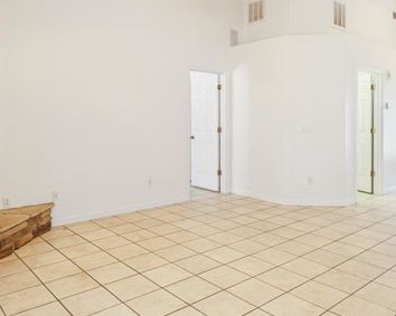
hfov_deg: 62.2
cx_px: 206
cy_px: 116
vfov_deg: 50.9
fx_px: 328
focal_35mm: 28
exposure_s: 1/2.5
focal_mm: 10
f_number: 7.1
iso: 100
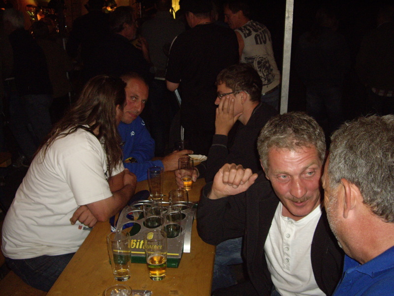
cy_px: 148
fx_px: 433
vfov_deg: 37.7
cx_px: 197
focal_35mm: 38
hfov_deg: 49.0
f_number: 2.8
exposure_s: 1/40
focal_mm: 7.9
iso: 400
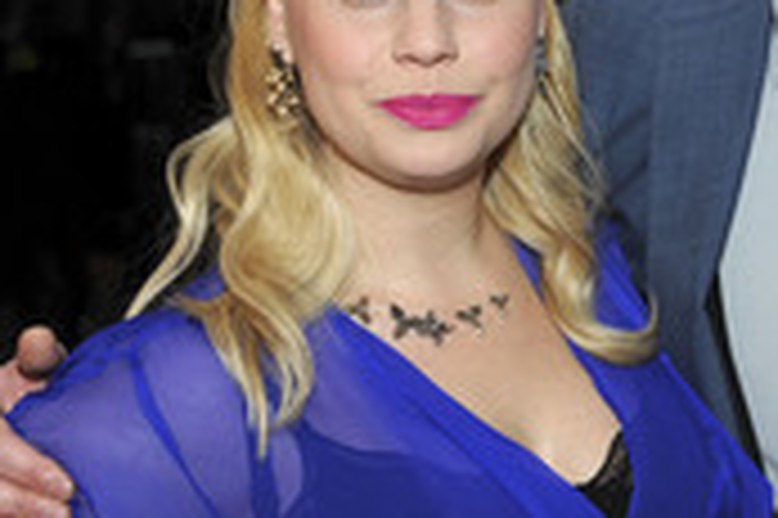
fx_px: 2699
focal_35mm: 125
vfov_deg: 10.9
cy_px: 86
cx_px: 724
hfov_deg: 16.2
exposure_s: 1/250
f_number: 4.2
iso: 800
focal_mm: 48
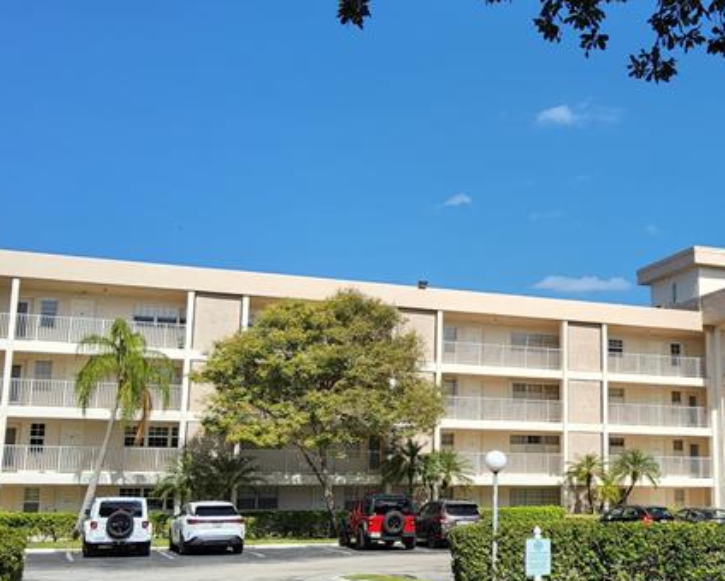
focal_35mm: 46
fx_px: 988
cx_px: 554
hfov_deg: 39.1
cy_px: 320
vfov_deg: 32.8
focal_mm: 3.08
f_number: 2
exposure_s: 1/1509
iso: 32
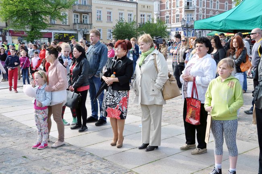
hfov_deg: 45.0
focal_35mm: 44
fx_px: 316
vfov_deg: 30.8
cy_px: 87
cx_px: 131
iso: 250
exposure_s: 1/100
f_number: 14
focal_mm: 29
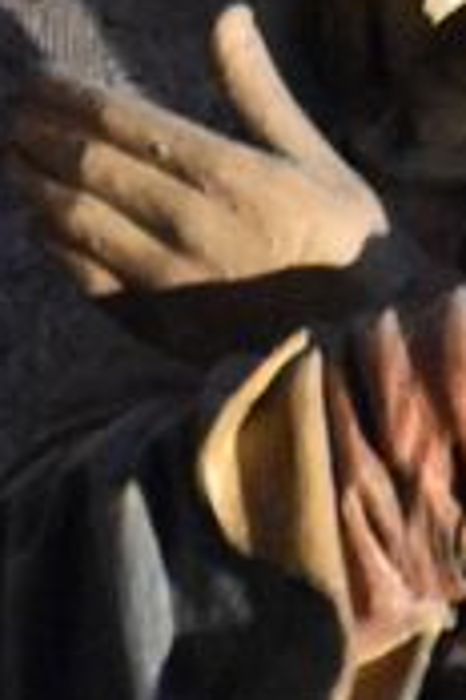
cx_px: 532
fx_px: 18173
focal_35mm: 936
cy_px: -60
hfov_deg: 1.5
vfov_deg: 2.2
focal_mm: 155
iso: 12800
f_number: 5.3
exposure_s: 1/25
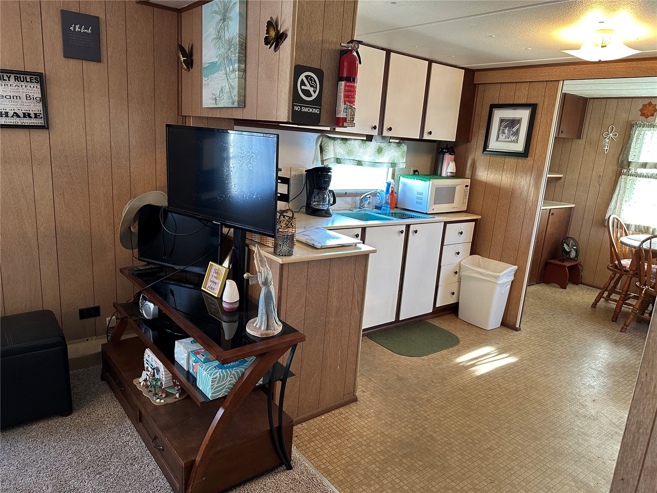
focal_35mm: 24
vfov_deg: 56.8
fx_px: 456
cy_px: 246
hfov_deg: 71.6
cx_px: 328
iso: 250
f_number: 1.78
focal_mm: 6.86
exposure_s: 1/60
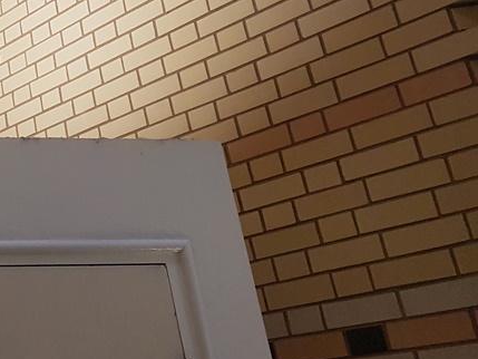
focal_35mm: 62
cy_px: -1
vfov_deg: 22.7
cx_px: -91
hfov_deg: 27.5
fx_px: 856
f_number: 1.7
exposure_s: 1/50
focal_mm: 4.2
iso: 160
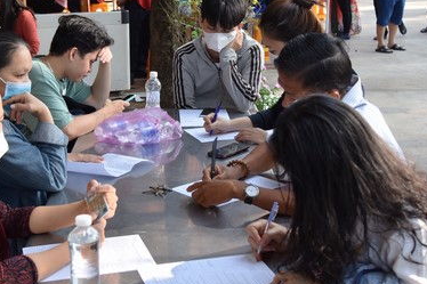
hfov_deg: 30.5
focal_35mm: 66
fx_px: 782
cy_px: 98
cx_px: 184
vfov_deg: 20.5
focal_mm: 38
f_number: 5.6
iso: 250
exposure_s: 1/160
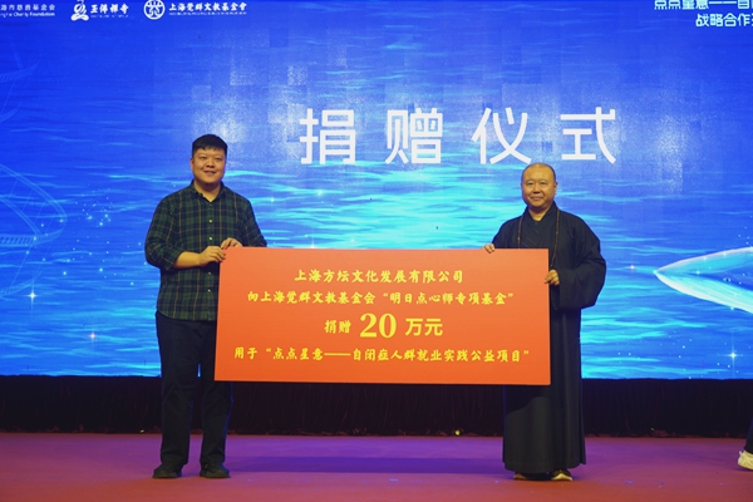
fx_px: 1088
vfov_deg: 26.0
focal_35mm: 52
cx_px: 376
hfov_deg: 38.2
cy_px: 251
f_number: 4
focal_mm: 52
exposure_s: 1/60
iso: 1000
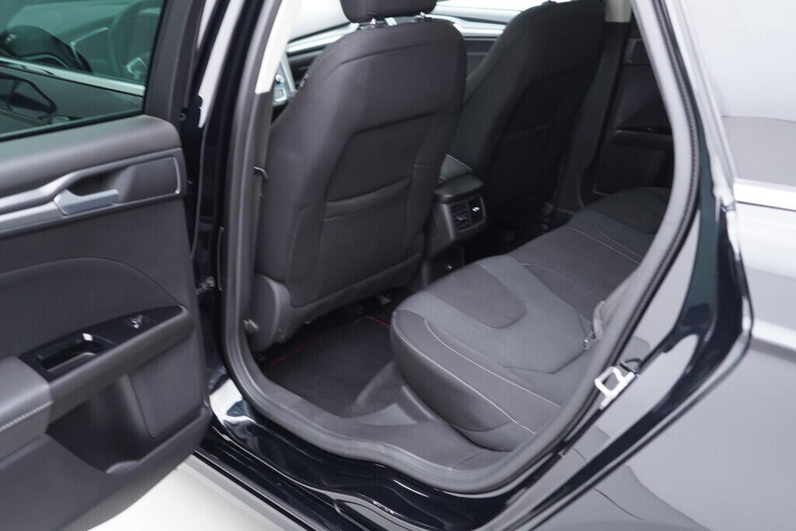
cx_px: 398
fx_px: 796
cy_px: 266
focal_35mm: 36
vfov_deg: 36.9
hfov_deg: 53.1
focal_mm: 24
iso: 500
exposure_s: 1/40
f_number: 2.8
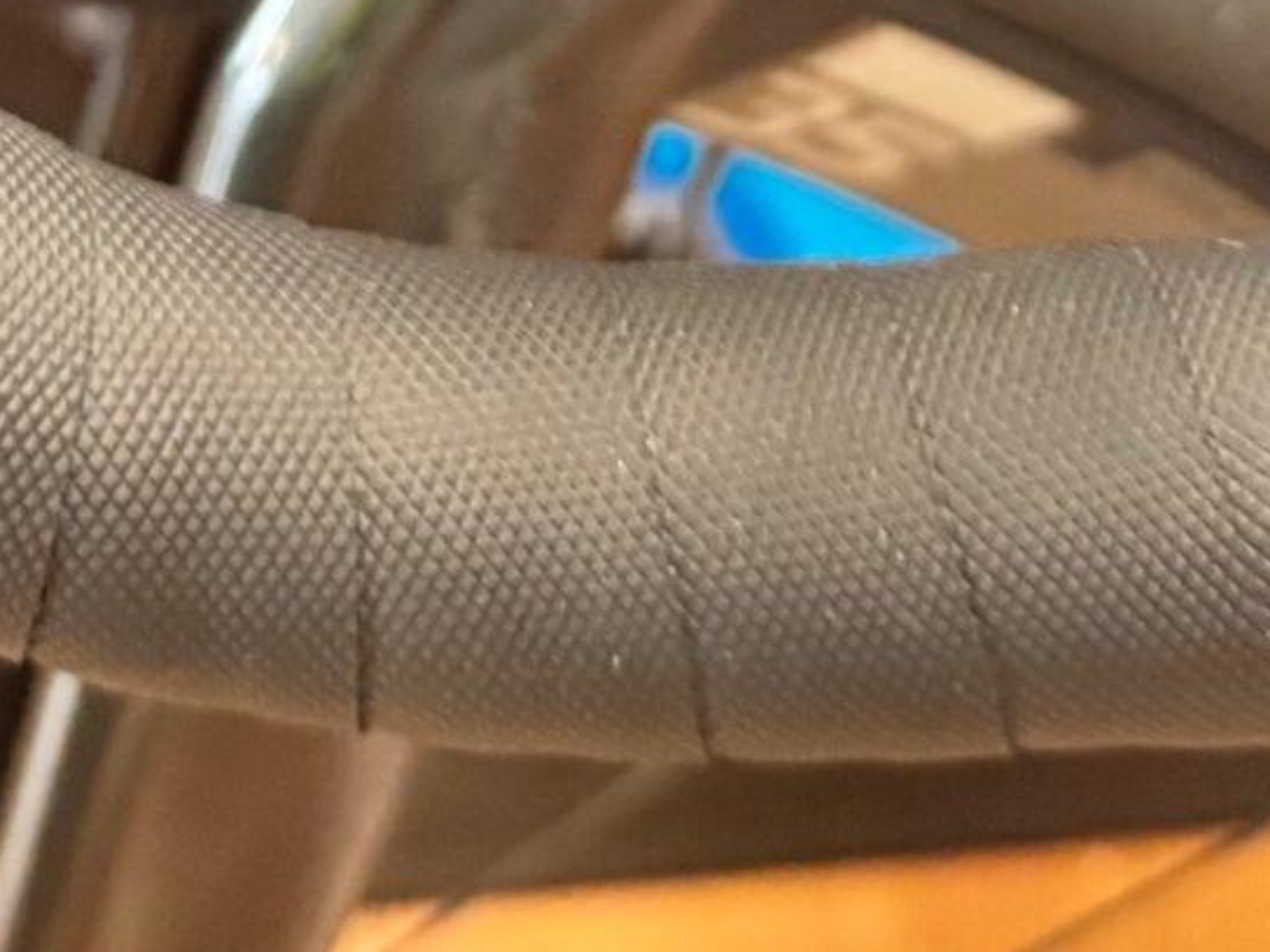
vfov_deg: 11.4
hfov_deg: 17.4
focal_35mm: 113
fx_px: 4146
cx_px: 642
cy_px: -1146
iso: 500
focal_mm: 6.76
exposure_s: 1/50
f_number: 1.78
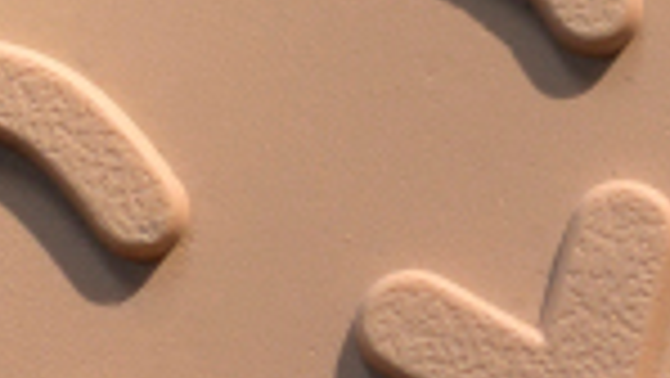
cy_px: 405
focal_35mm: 229
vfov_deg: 5.3
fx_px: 4071
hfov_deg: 9.2
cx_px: 890
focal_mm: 35
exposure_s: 1/320
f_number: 2.8
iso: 320
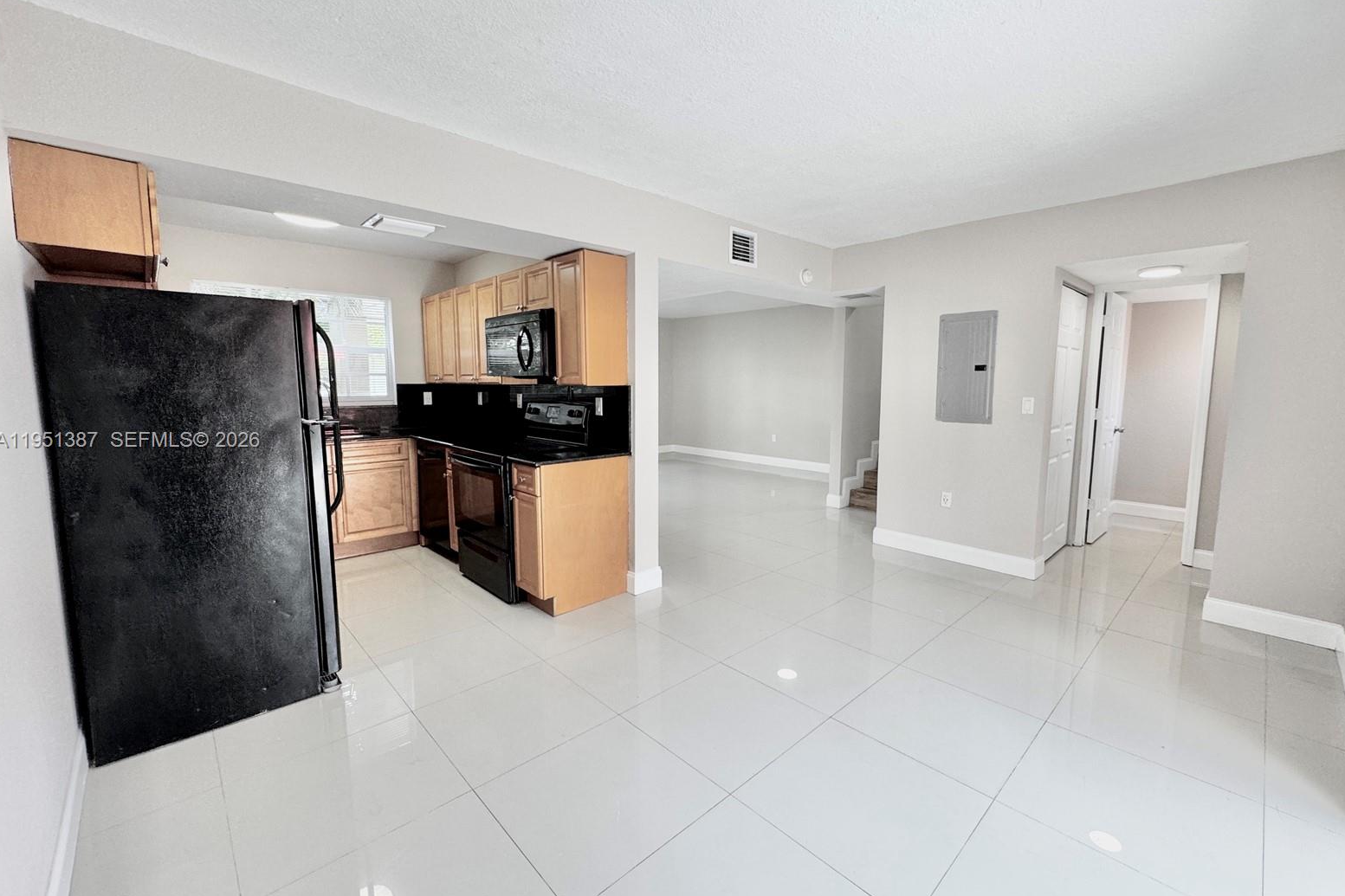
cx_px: 683
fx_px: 560
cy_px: 442
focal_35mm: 15
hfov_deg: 100.4
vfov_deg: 77.3
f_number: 2.2
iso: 160
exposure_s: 1/120
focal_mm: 2.22
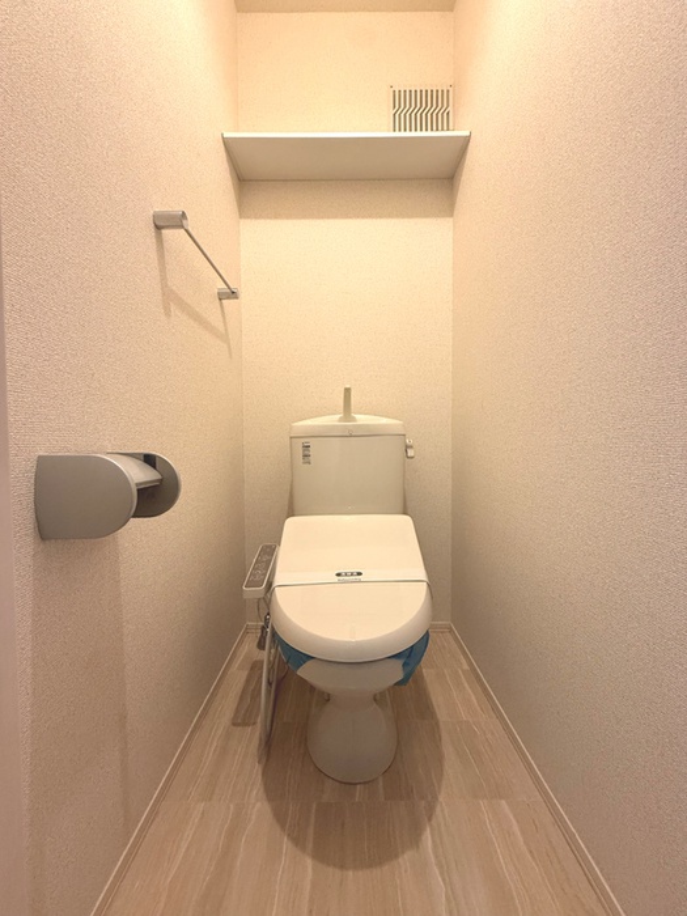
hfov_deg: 85.7
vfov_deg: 102.1
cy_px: 458
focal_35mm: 14
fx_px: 370
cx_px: 344
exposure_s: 1/100
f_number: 2.2
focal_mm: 2.22
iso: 320
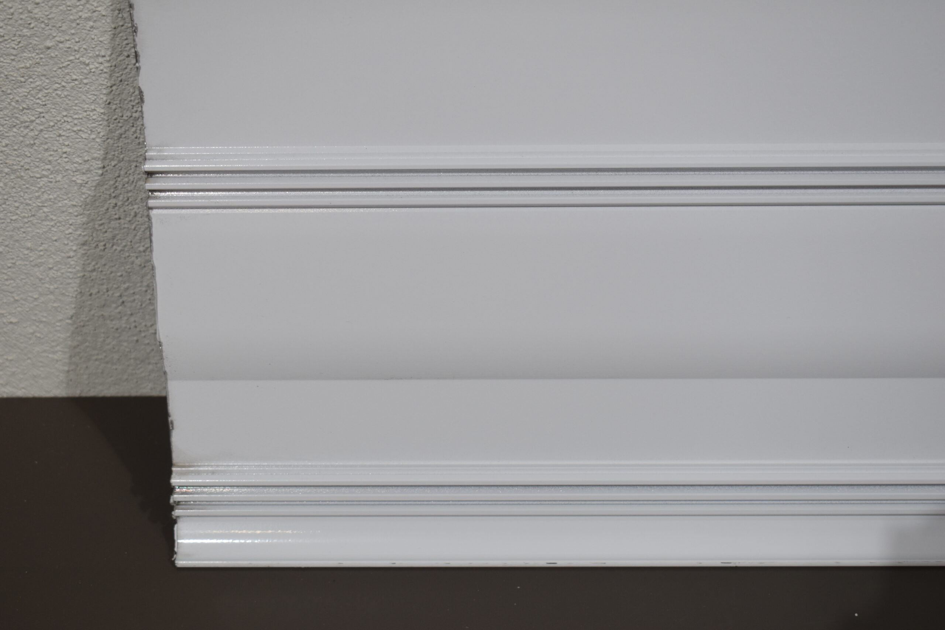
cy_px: 315
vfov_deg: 22.6
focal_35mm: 60
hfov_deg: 33.4
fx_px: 1575
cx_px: 472
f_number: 5.6
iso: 400
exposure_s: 1/125
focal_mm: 40
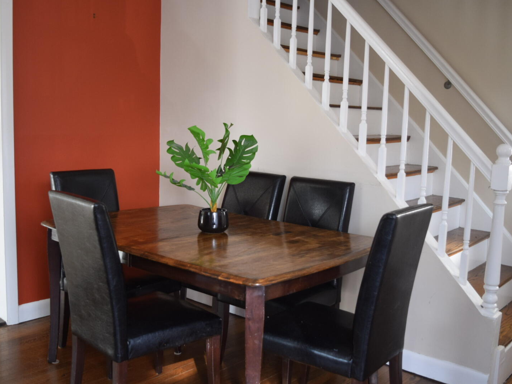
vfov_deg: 38.1
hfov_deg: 49.5
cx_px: 236
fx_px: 555
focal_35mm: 38
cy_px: 192
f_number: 4
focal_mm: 23
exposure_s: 1/60
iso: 720
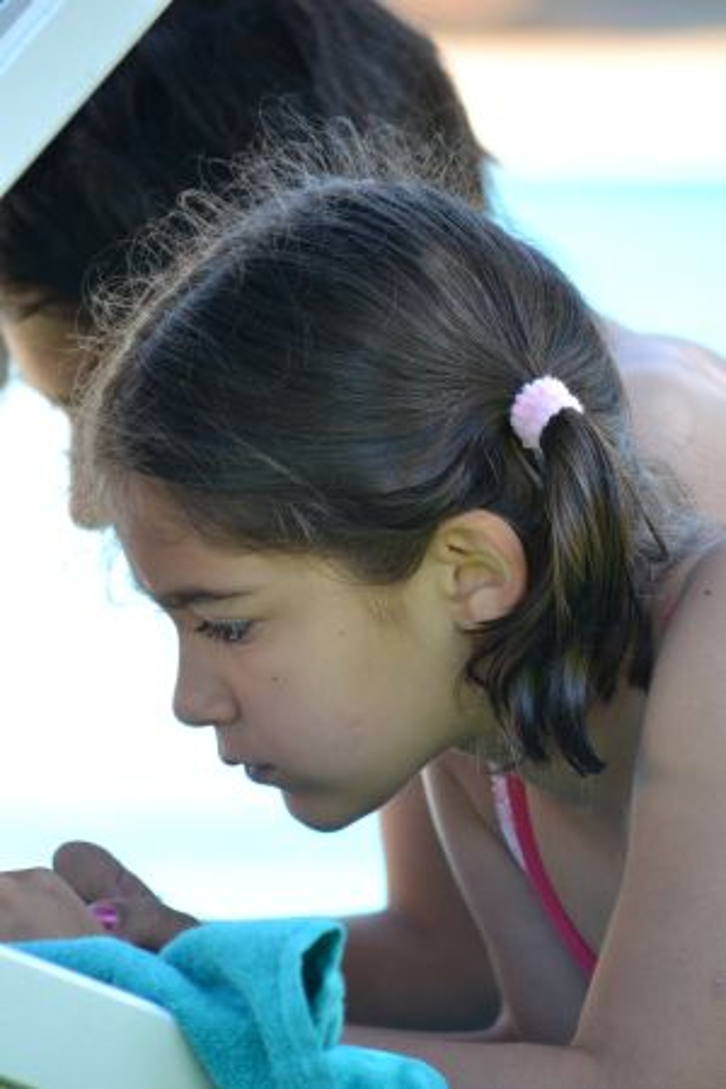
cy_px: 544
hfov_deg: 3.3
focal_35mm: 420
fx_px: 12704
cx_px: 363
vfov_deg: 4.9
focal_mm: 280
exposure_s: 1/500
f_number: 5.6
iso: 1100
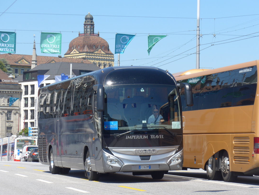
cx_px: 126
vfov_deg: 9.6
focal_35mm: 155
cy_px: 105
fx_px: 1160
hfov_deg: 12.7
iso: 80
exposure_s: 1/250
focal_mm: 27.3
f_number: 5.4
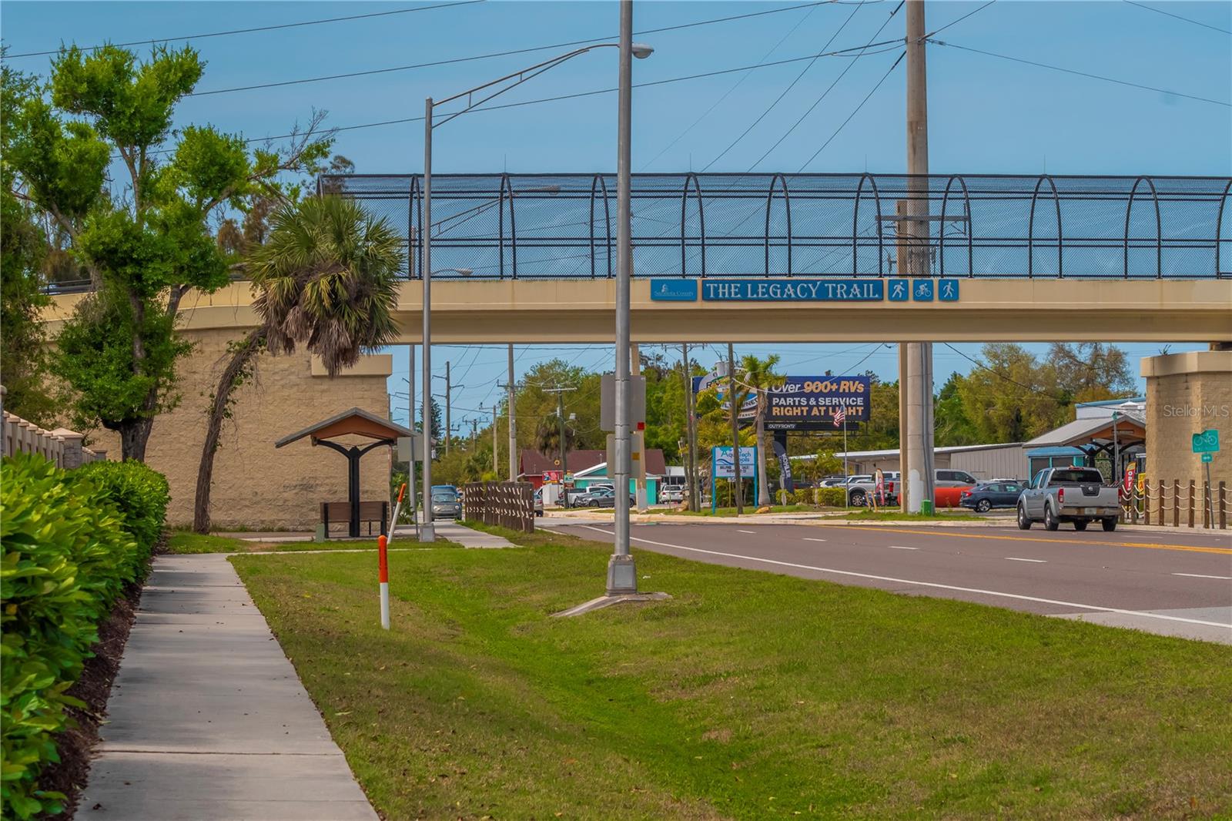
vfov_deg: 13.0
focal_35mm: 105
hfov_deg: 19.5
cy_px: 410
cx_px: 616
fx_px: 3592
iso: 800
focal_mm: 70
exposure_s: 1/1250
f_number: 8
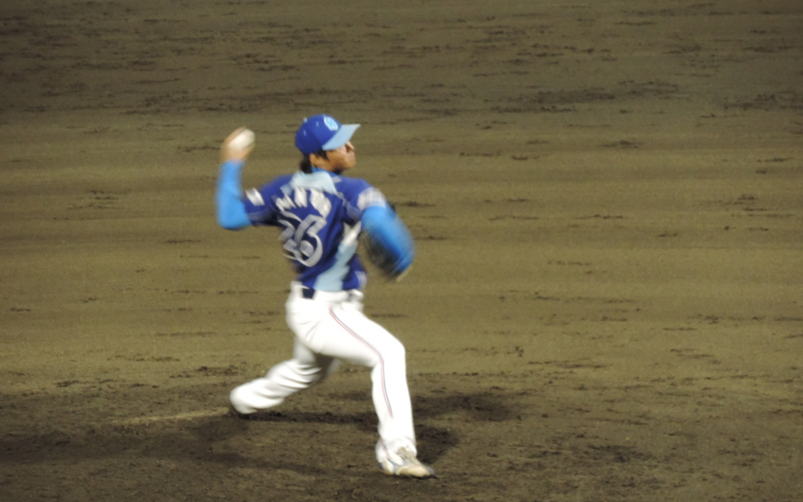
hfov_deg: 3.9
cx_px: 402
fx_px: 11645
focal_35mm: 532
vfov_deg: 2.5
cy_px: 285
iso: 720
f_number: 4.9
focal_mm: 89.1
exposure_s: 1/60
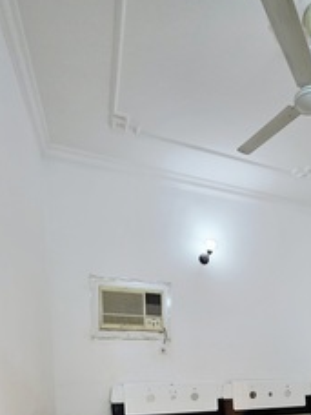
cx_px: 236
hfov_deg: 50.7
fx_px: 311
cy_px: 392
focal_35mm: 26
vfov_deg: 55.7
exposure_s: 1/101
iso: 200
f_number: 1.9
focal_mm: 2.2
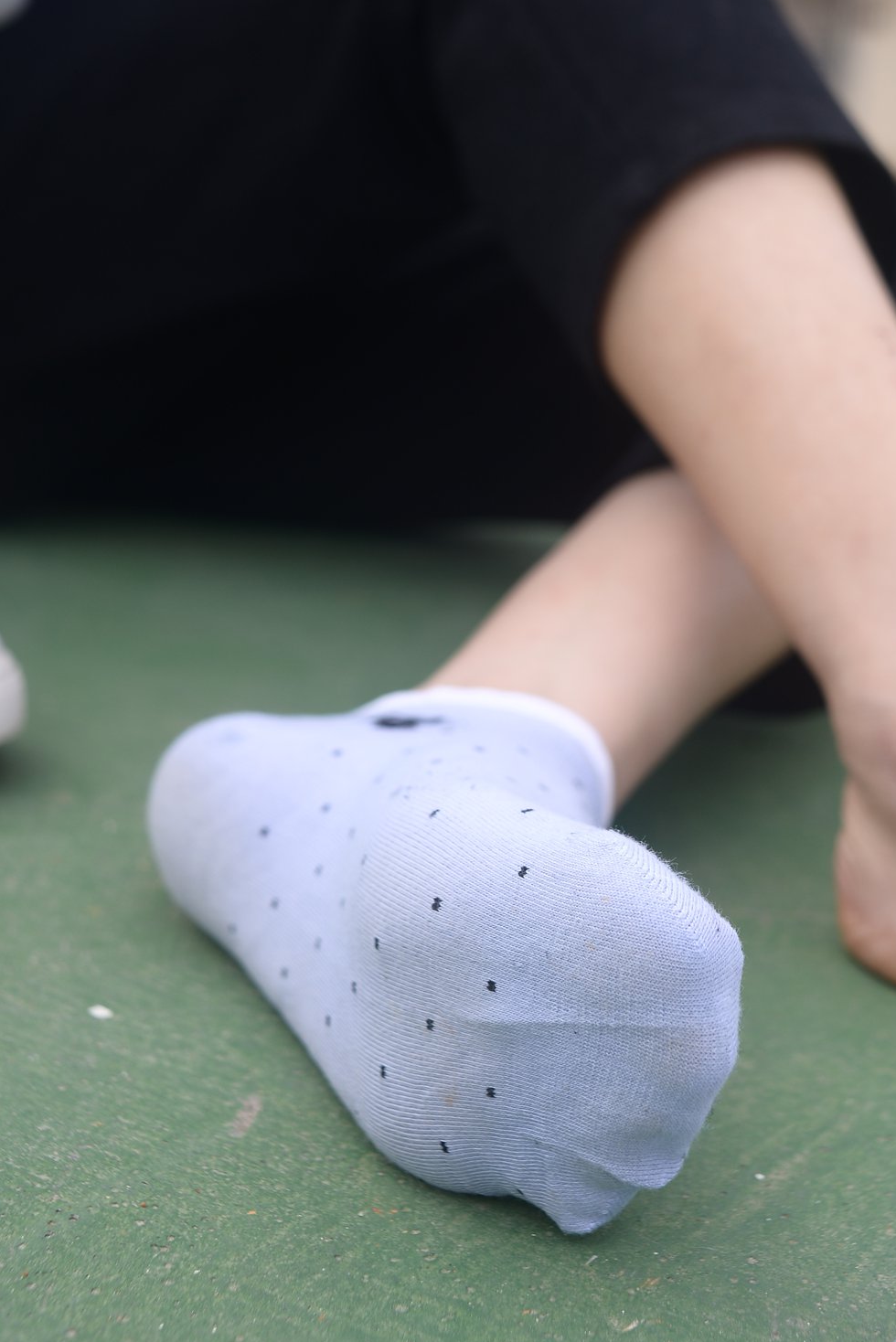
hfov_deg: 26.9
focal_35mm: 50
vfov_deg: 39.2
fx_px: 1865
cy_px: 461
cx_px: 581
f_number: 5.6
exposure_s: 1/400
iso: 125
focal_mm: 35
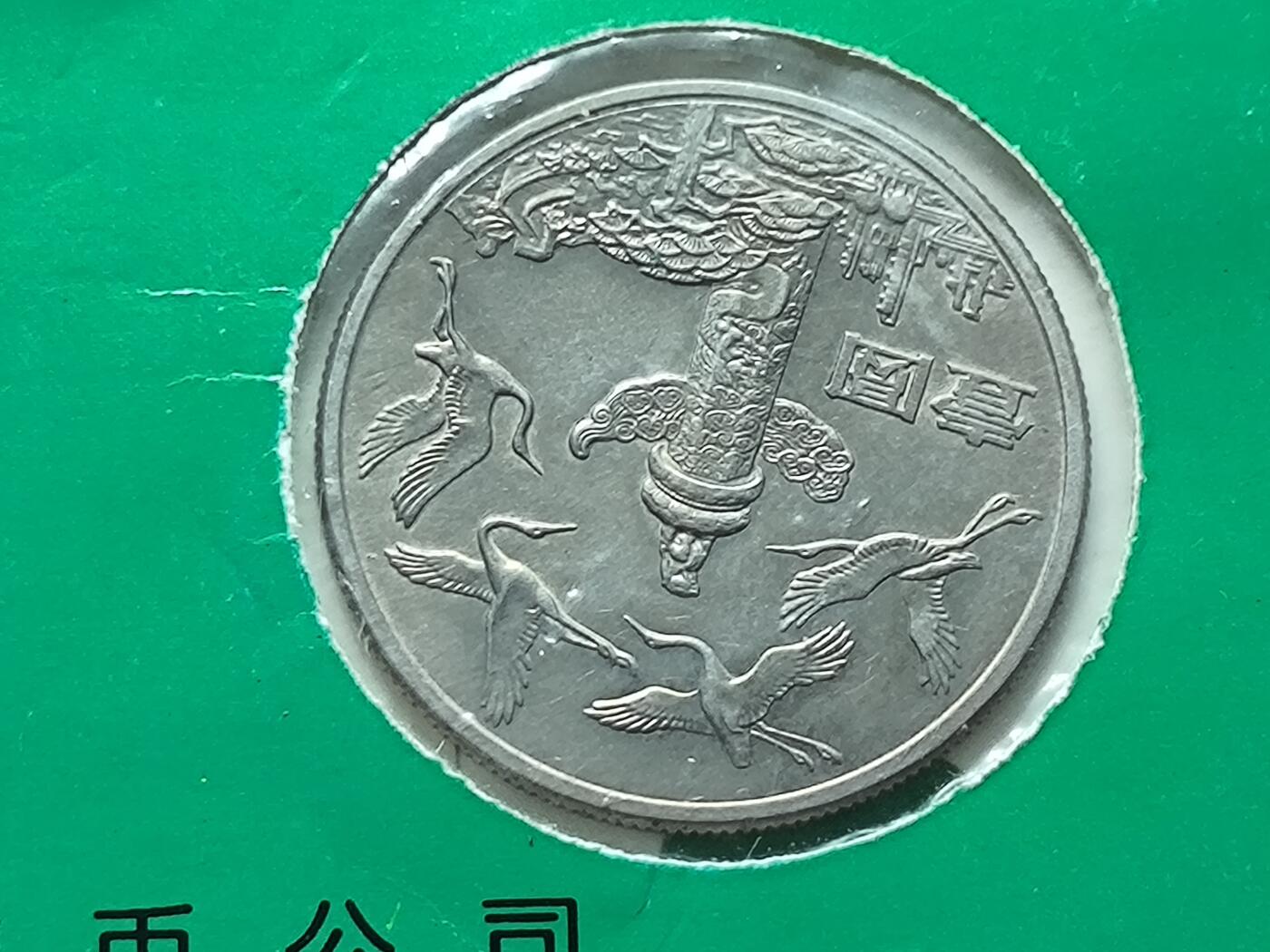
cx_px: 635
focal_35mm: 127
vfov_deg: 11.7
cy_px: 476
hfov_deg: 15.5
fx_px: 4659
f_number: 1.7
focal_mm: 5.35
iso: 200
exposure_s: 1/100
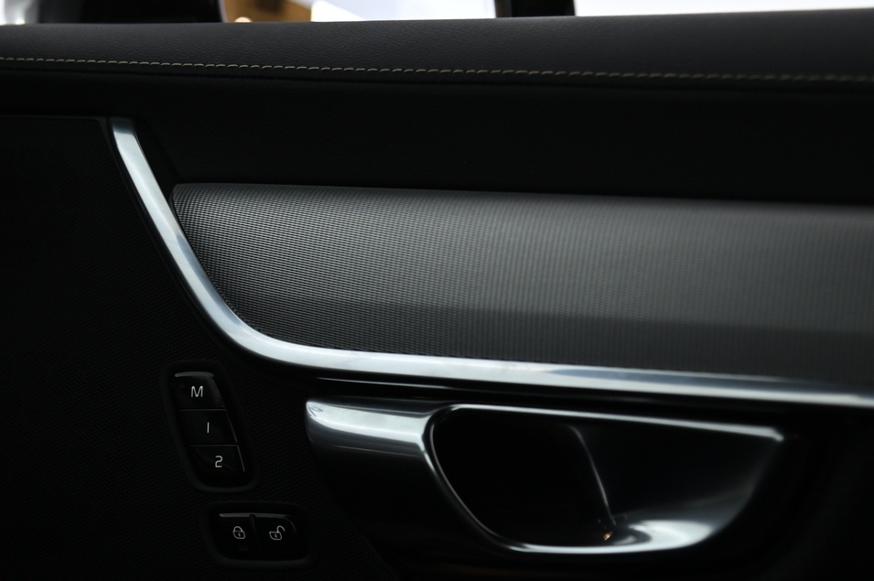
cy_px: 395
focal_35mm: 85
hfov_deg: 23.7
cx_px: 203
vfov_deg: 16.0
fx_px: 2062
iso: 1250
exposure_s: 1/40
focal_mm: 50
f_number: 4
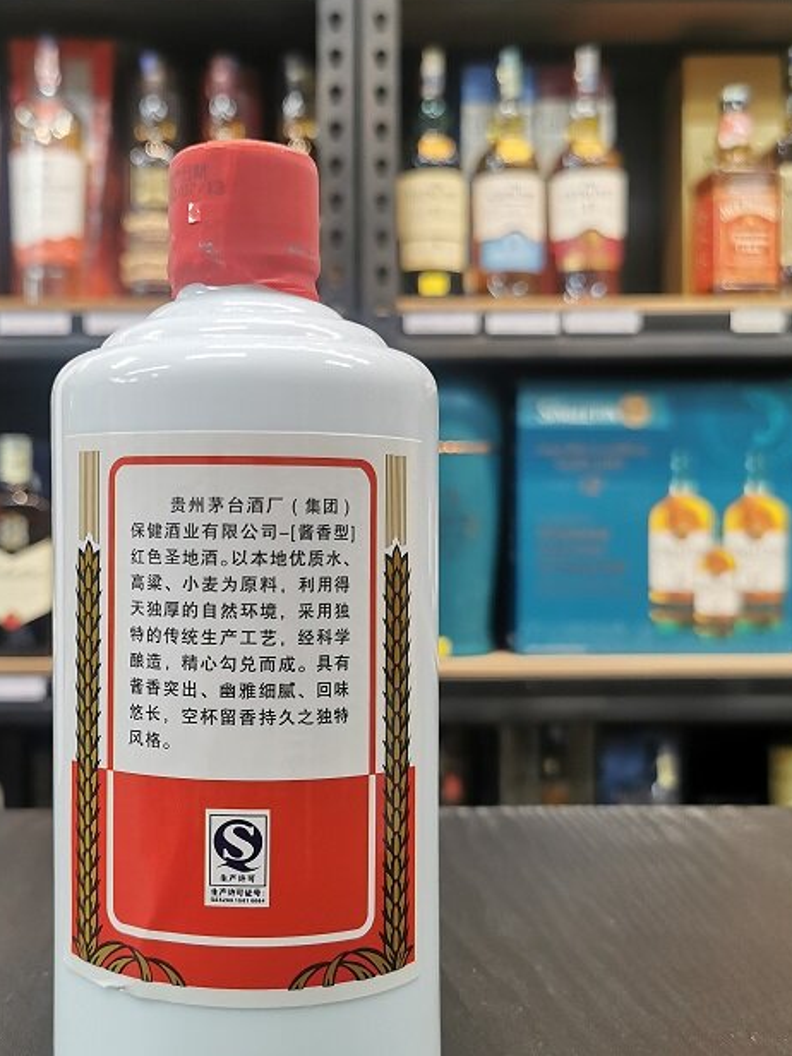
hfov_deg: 35.5
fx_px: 1220
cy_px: 538
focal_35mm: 40
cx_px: 250
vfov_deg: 46.8
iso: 200
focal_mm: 5.56
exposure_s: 1/100
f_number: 1.6
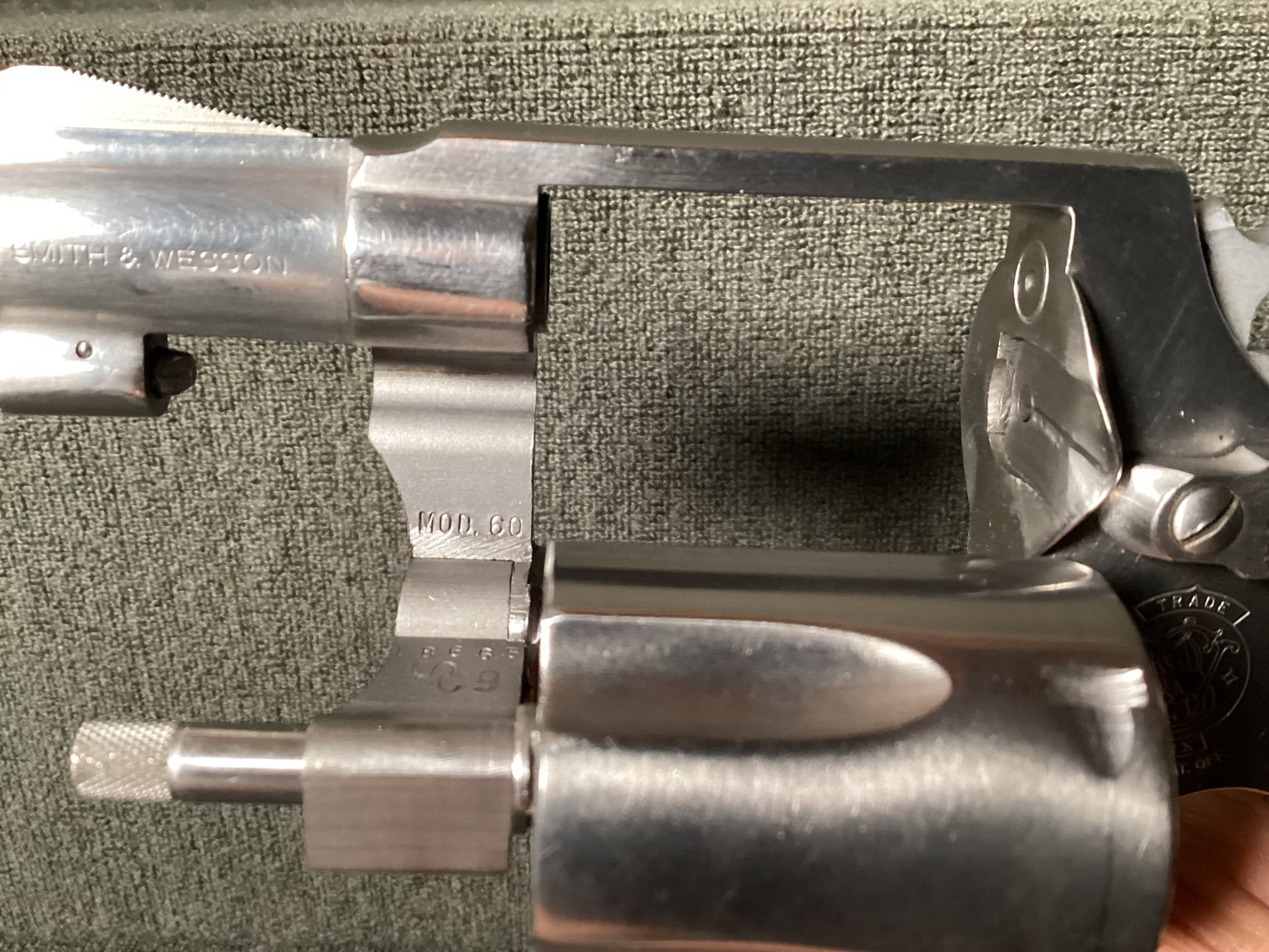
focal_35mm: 31
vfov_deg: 45.4
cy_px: 476
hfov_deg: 58.3
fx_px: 1137
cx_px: 634
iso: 320
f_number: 2.4
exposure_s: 1/60
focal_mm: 3.3
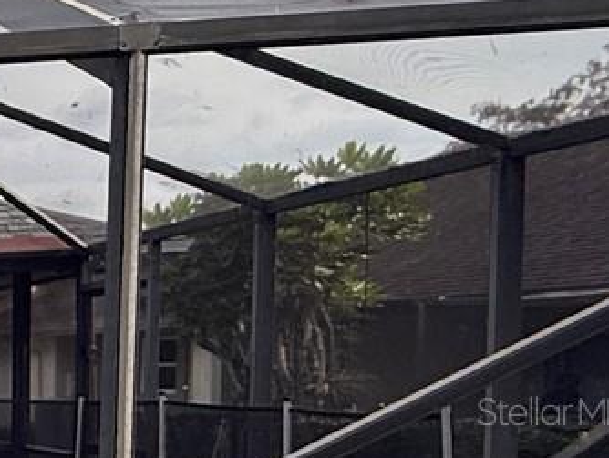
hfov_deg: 15.8
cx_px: -810
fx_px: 1180
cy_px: 411
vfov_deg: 21.5
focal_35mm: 67
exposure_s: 1/421
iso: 64
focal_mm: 2.22
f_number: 2.2
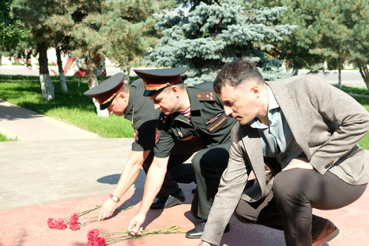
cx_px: 211
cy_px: 153
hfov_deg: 37.4
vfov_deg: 25.5
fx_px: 543
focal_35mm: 53
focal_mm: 27.7
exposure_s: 1/1600
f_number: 5.6
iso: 1250
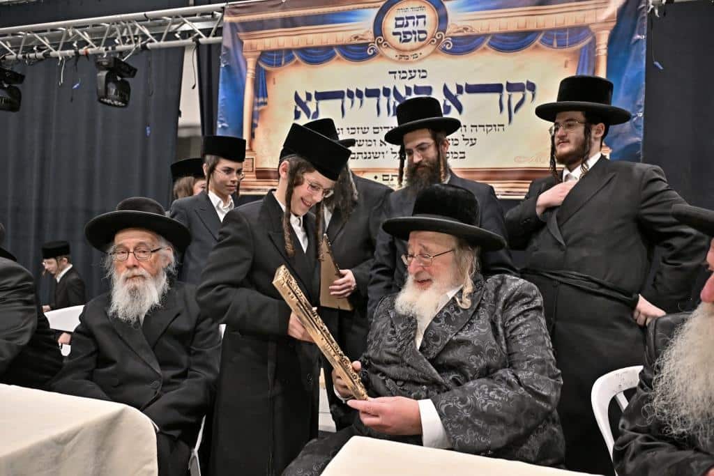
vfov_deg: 53.1
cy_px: 238
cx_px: 357
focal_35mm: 24
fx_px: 476
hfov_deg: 73.7
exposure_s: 1/160
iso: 800
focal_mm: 24
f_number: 4
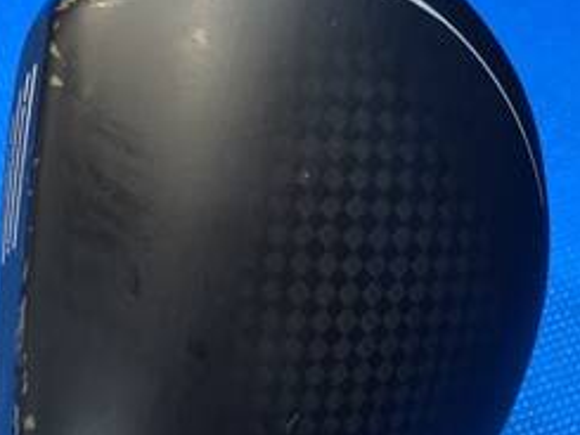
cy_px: 366
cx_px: 268
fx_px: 1140
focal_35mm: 68
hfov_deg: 28.5
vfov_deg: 21.3
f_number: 1.8
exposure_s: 1/60
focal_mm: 4.25
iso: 125
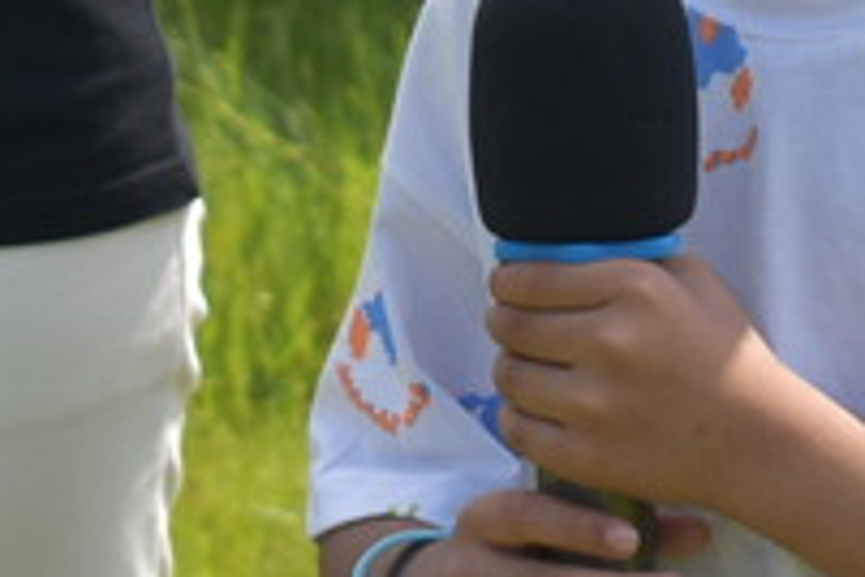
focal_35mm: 410
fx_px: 9862
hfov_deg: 5.0
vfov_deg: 3.3
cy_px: -562
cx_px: 508
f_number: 5.6
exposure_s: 1/500
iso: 110
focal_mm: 55
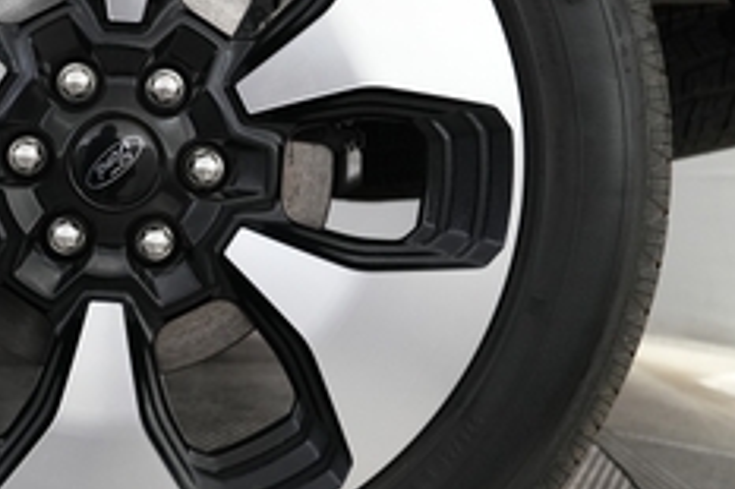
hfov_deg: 29.6
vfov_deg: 20.5
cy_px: 186
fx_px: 1347
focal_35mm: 66
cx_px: 114
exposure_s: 1/160
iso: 2500
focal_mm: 24
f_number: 2.8
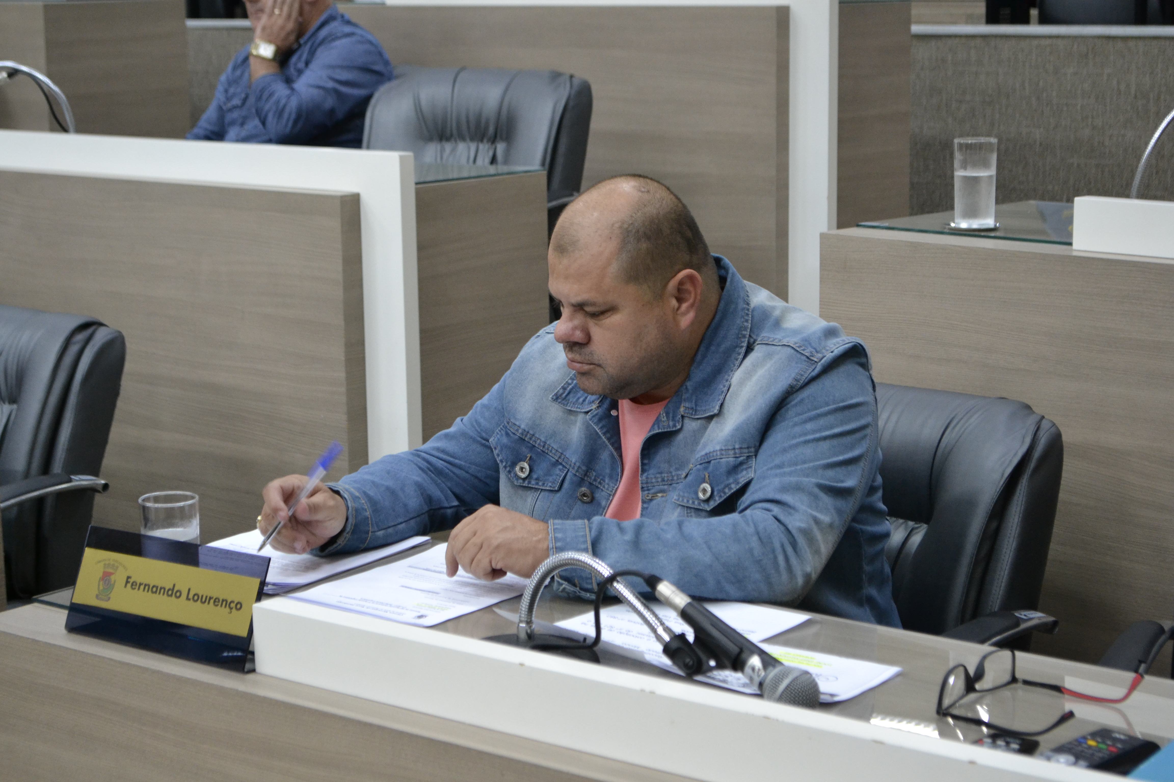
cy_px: 391
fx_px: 2348
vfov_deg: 18.9
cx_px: 587
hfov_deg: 28.1
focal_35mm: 72
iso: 1600
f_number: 5.6
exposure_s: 1/30
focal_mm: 48
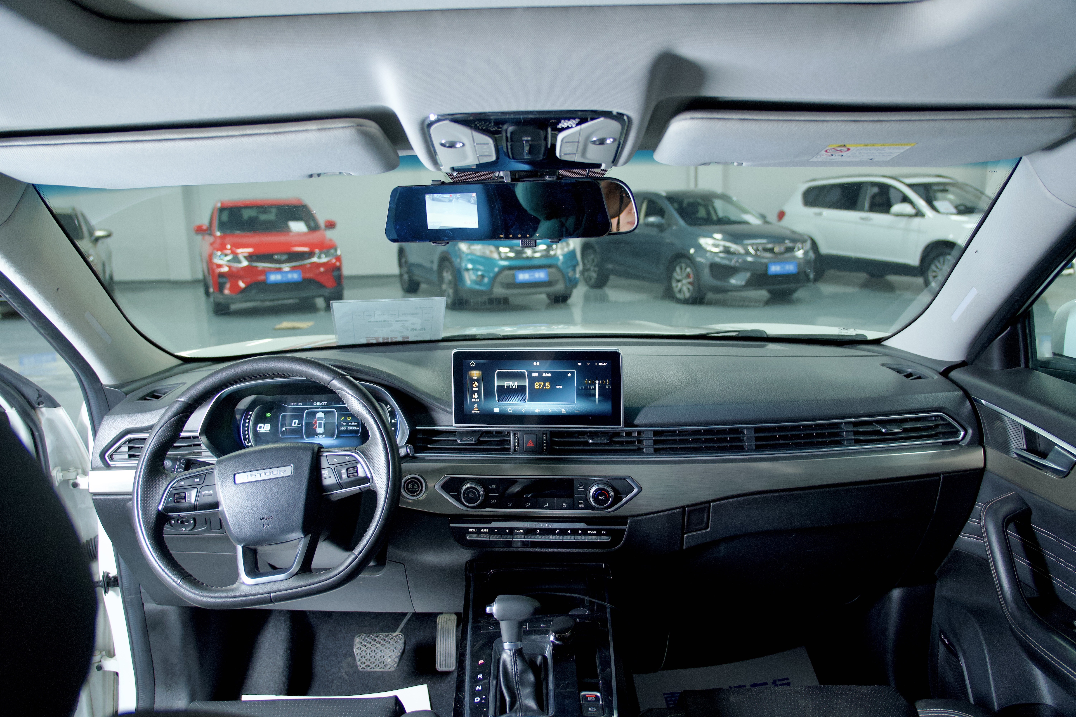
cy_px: 358
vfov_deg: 47.9
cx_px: 538
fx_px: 807
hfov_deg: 67.4
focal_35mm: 27
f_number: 2.8
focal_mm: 18
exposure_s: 1/100
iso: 640
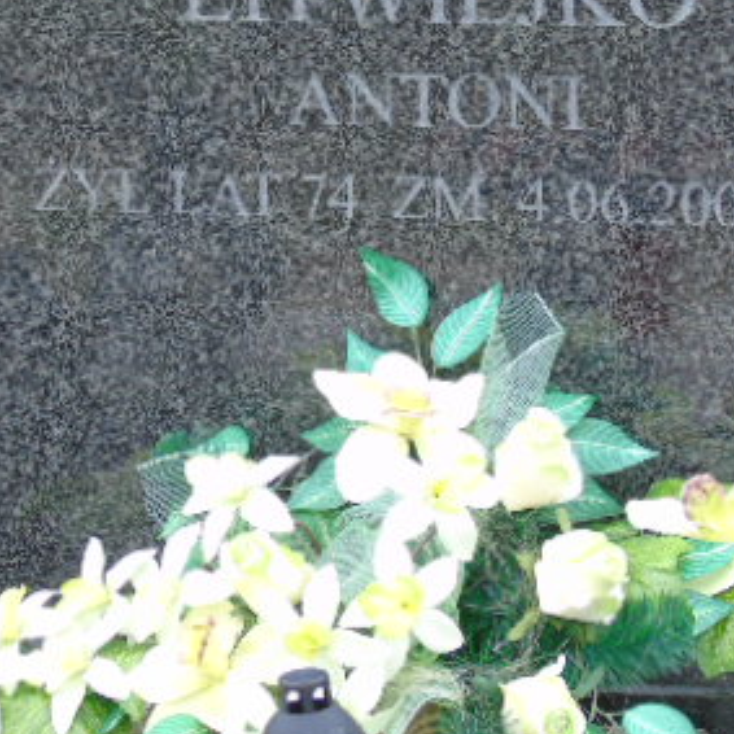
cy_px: 231
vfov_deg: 10.6
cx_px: 353
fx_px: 3934
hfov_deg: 10.7
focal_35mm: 164
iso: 80
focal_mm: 15
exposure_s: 1/50
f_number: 4.1
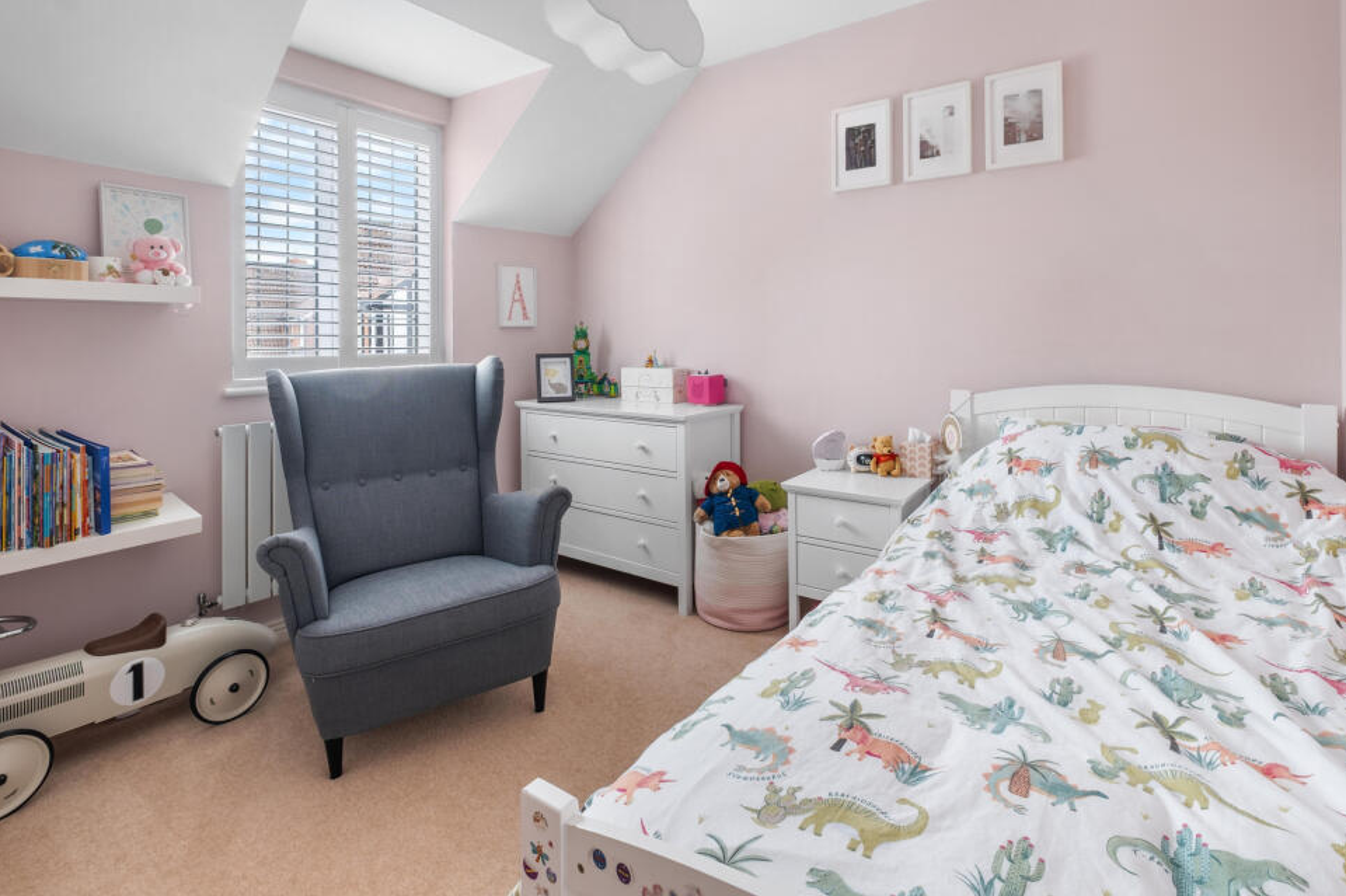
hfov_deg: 96.7
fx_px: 598
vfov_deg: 73.6
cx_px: 694
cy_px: 421
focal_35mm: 16
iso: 160
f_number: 8
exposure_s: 2.5
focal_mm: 10
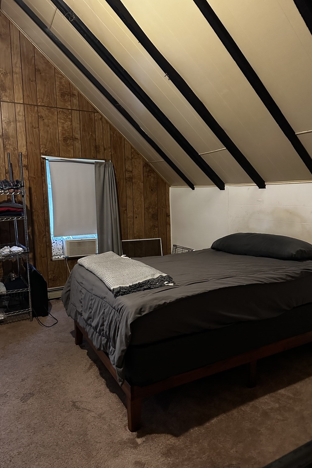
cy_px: 234
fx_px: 325
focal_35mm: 25
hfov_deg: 51.3
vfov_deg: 71.5
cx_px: 155
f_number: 1.78
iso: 1000
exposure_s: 1/30
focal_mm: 6.86
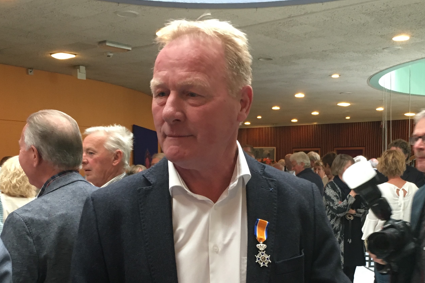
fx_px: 366
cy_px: 161
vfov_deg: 42.2
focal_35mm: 31
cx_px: 217
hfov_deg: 60.3
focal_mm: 4.15
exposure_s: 1/33
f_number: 2.2
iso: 160
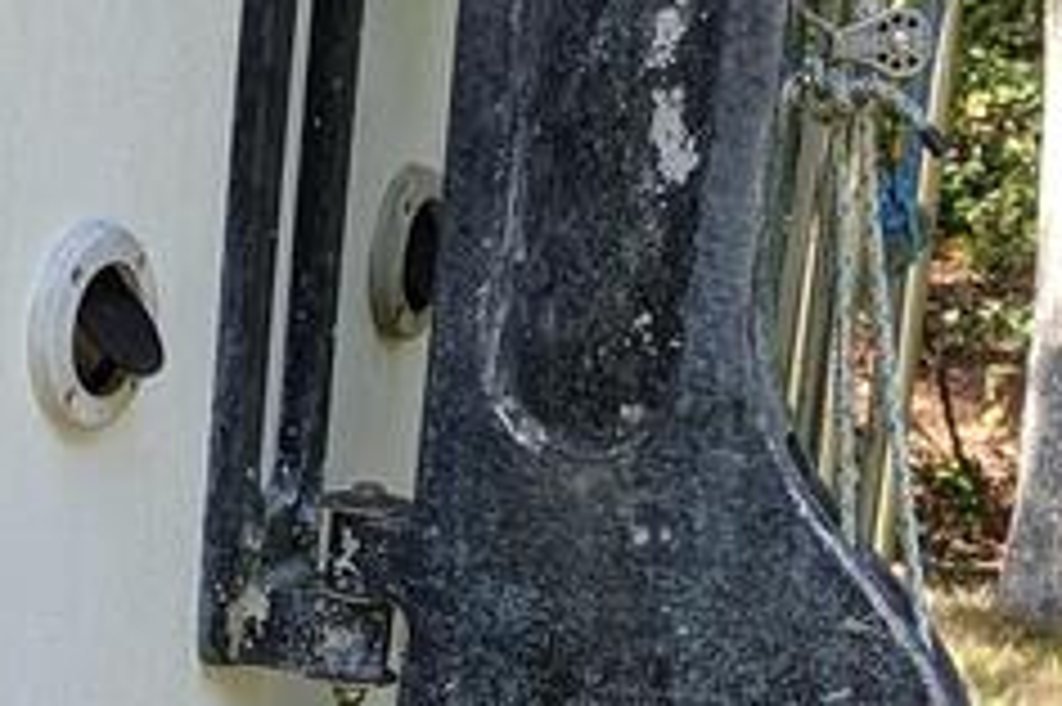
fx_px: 3596
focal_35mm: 122
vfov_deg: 11.0
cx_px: 531
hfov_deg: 16.8
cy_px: 863
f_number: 1.8
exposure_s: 1/331
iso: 51
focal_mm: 4.44
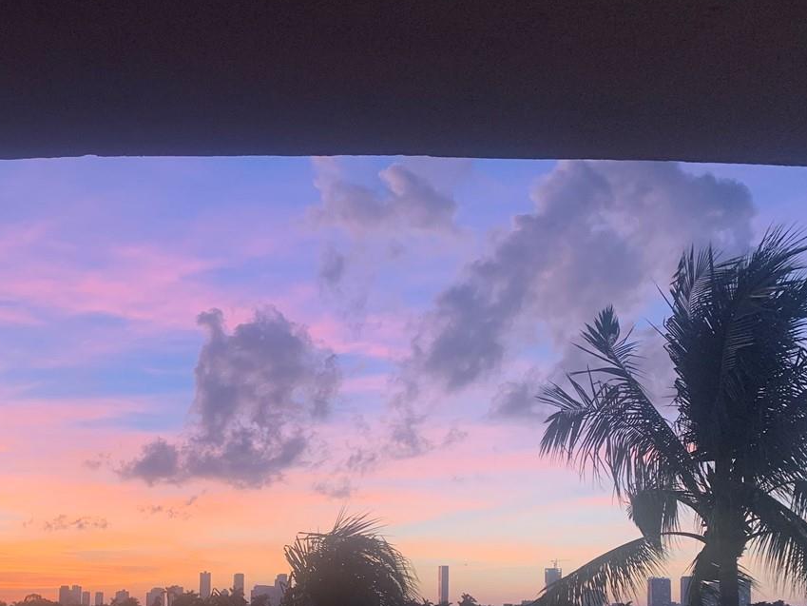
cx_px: 183
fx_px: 1142
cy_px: 543
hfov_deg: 37.7
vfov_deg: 28.6
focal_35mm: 49
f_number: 1.8
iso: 100
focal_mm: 4.25
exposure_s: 1/77
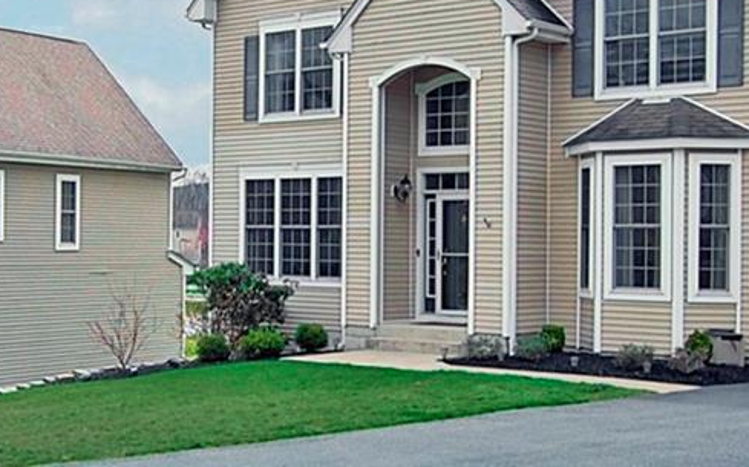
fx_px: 1306
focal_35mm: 64
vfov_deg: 20.2
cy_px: 162
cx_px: 52
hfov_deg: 30.4
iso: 200
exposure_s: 1/800
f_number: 8
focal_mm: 10
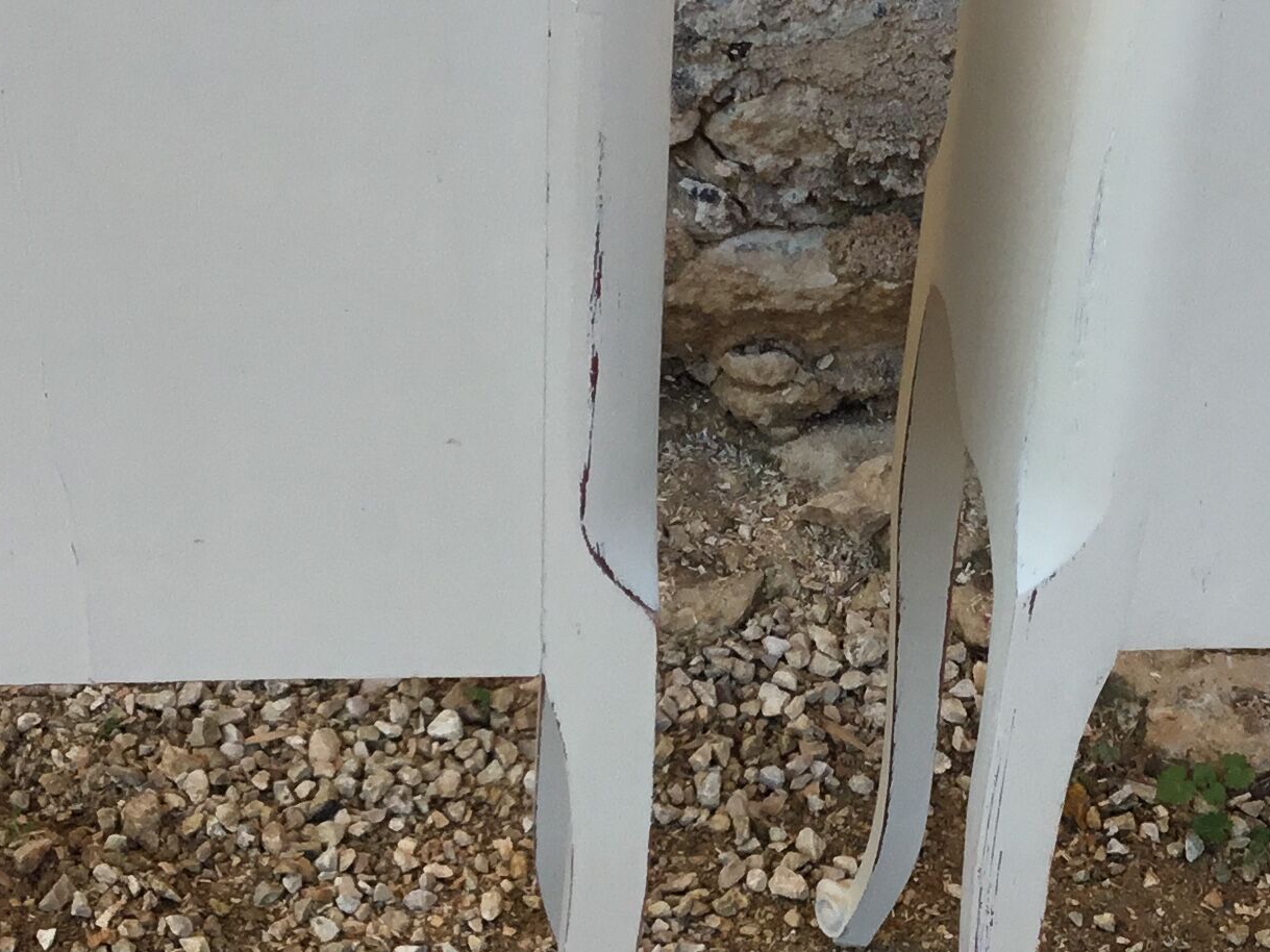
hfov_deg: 23.5
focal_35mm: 83
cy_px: 425
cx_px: 827
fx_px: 3045
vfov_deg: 17.8
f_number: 2.4
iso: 25
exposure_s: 1/206
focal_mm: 3.3
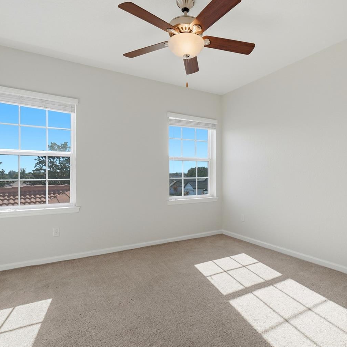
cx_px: 200
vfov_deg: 74.8
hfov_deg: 74.4
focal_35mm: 20
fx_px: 227
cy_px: 178
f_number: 7.1
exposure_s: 1/400
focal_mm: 10
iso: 100
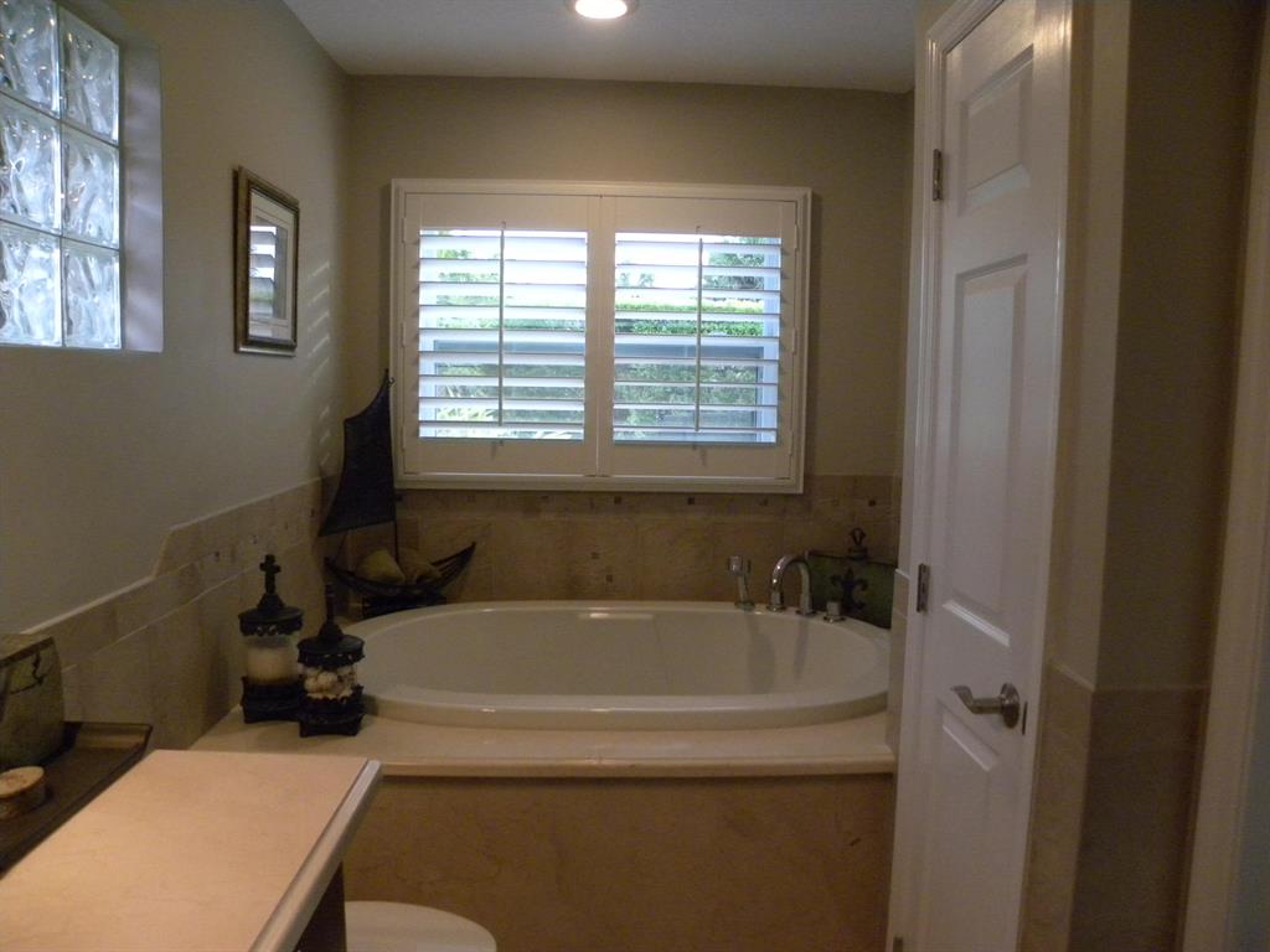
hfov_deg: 67.3
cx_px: 635
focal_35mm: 26
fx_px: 954
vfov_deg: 53.1
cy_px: 476
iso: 400
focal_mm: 4.6
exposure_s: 1/93.1
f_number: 2.8
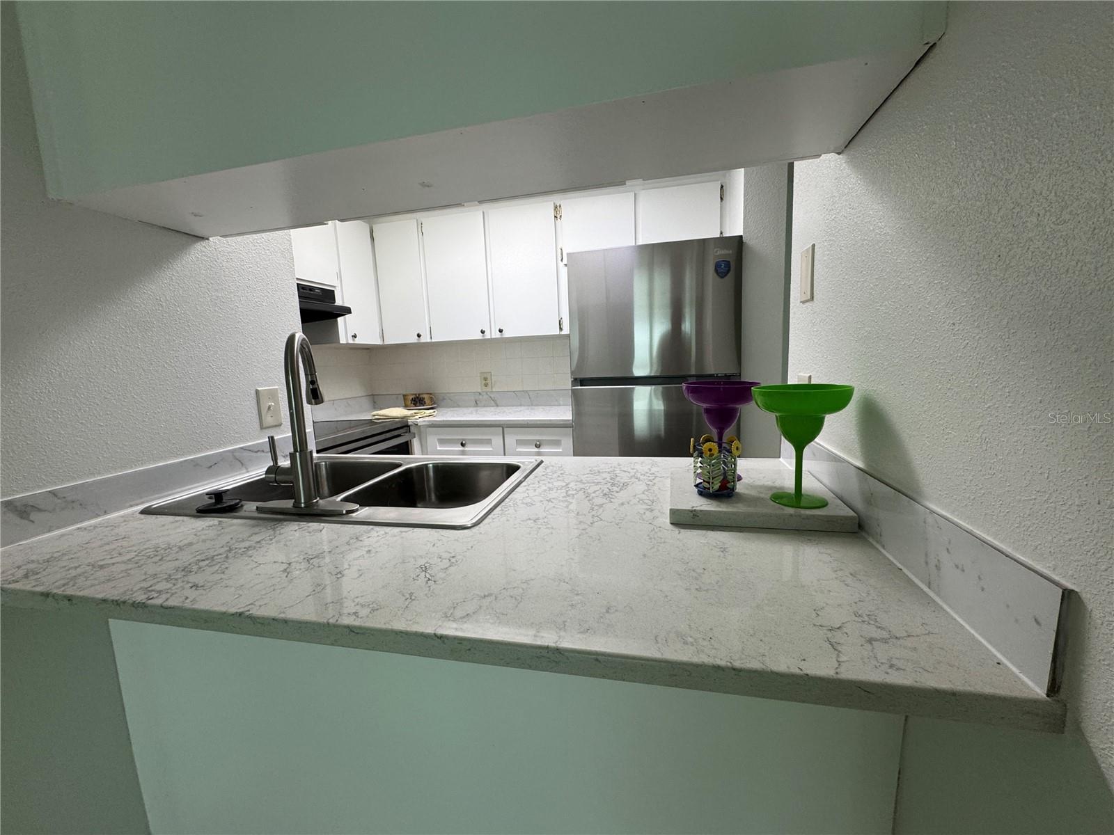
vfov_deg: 85.7
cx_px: 557
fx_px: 451
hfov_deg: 102.1
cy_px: 418
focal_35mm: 14
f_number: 2.2
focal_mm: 2.22
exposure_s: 1/120
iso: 160
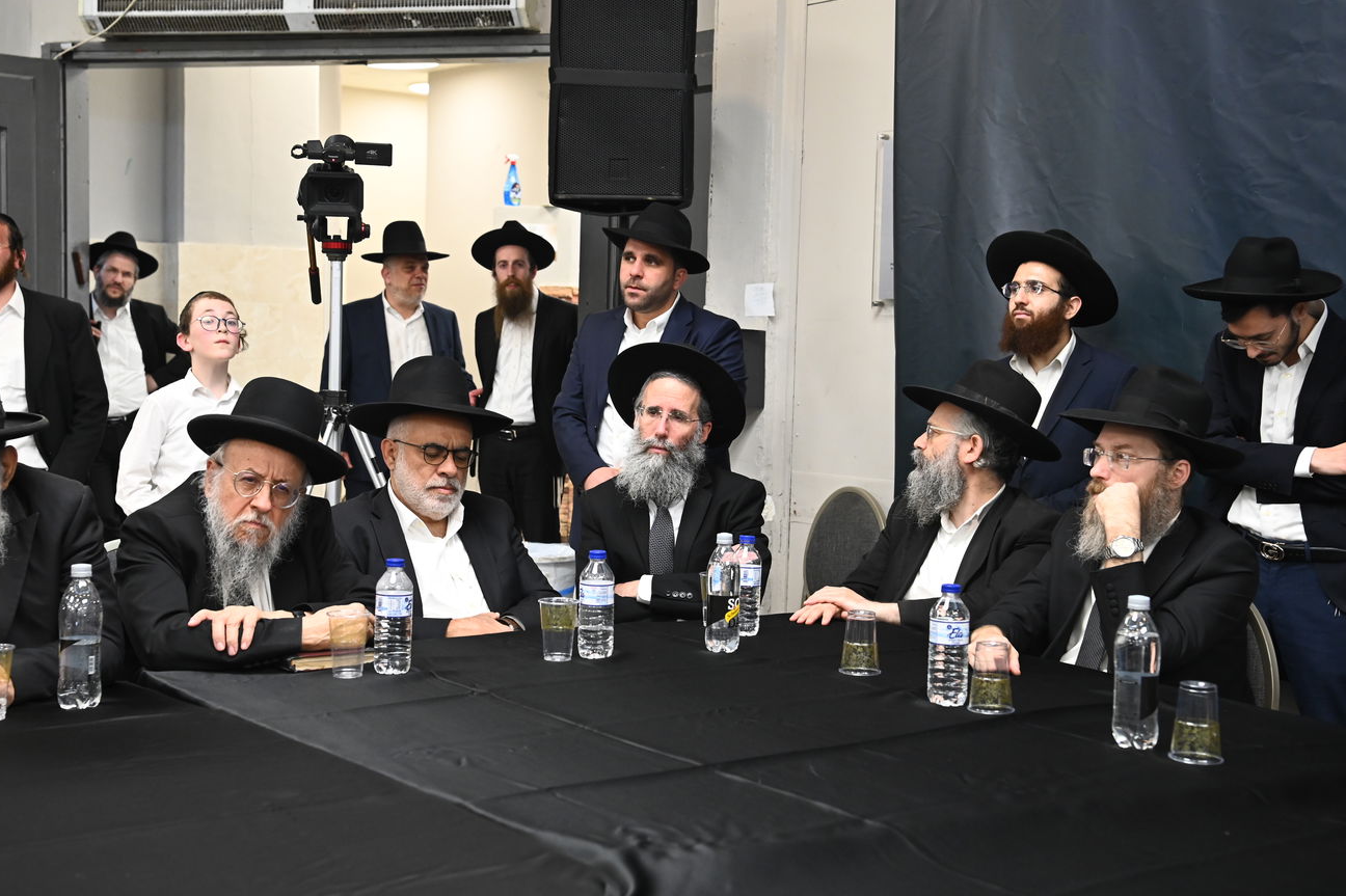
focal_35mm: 54
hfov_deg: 36.9
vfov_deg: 25.0
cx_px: 636
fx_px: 2018
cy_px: 425
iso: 2000
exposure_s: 1/160
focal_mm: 50
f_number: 5
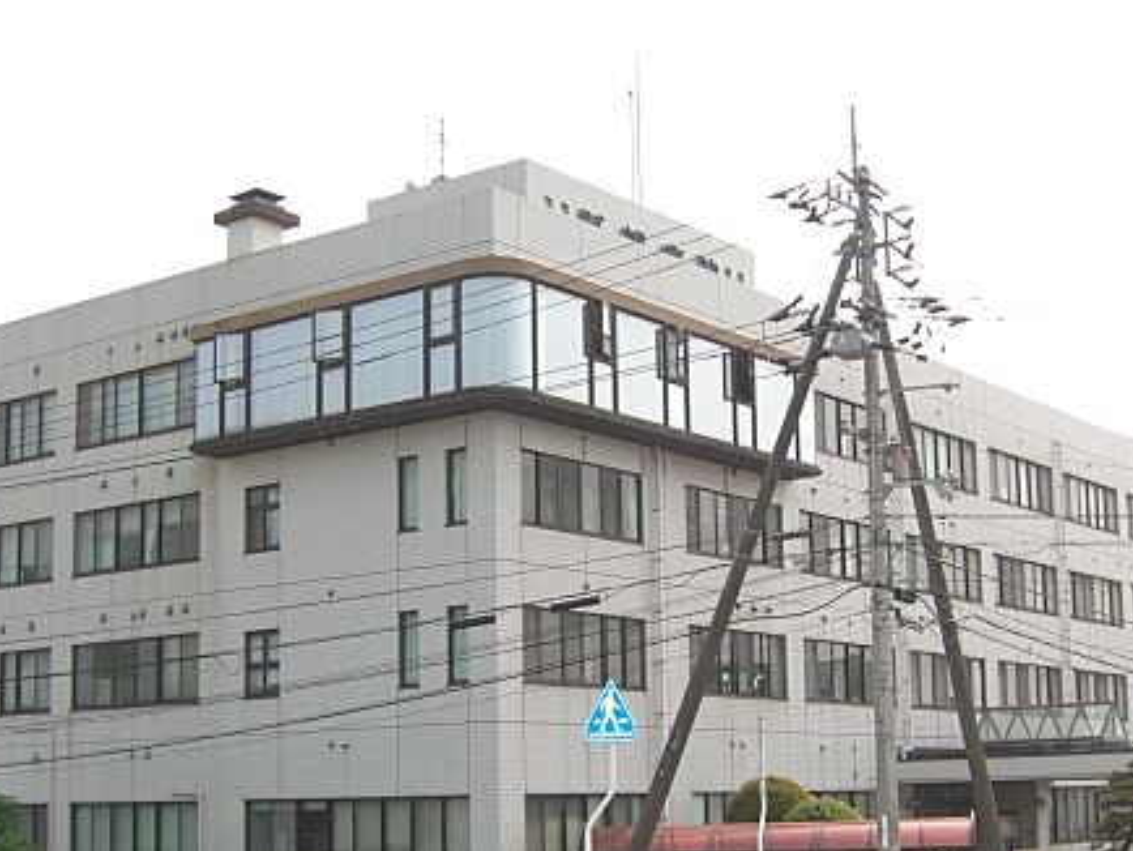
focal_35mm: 56
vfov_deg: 26.0
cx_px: 632
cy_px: 572
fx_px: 1834
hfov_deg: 34.3
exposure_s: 1/800
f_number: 2.8
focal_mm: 7.9
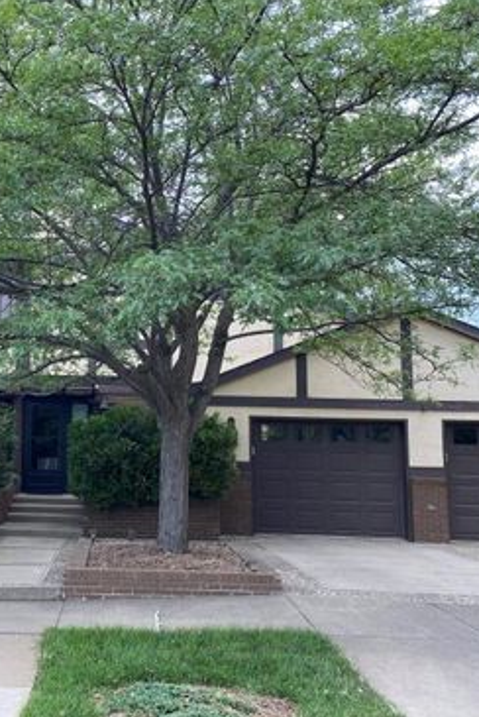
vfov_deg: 51.8
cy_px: 366
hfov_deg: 34.1
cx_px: 51
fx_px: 737
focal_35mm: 37
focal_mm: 4.25
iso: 32
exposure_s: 1/296
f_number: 1.8
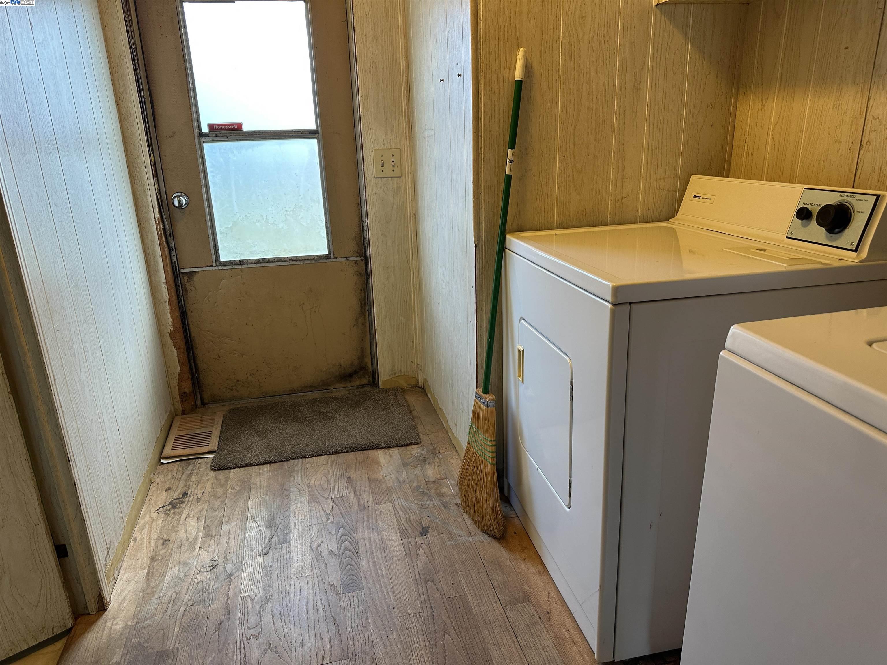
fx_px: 615
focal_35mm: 24
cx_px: 444
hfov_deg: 71.6
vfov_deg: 56.8
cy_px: 332
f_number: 1.78
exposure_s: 1/60
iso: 125
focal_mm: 6.86
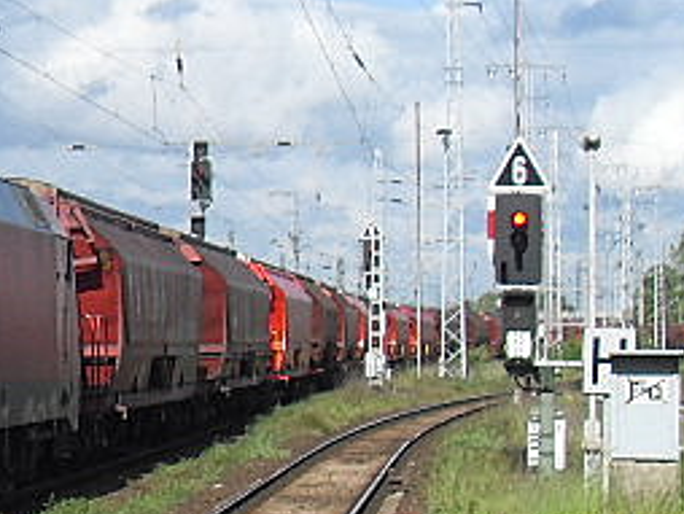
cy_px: 231
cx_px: -226
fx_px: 2710
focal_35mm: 137
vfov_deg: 10.8
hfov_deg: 13.8
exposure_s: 1/250
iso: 80
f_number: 7
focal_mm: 6.3
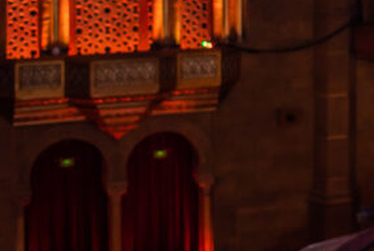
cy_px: -73
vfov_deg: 10.6
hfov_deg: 14.4
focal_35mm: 127
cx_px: 655
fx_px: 1321
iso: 500
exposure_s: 1/200
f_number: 2.8
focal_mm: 35
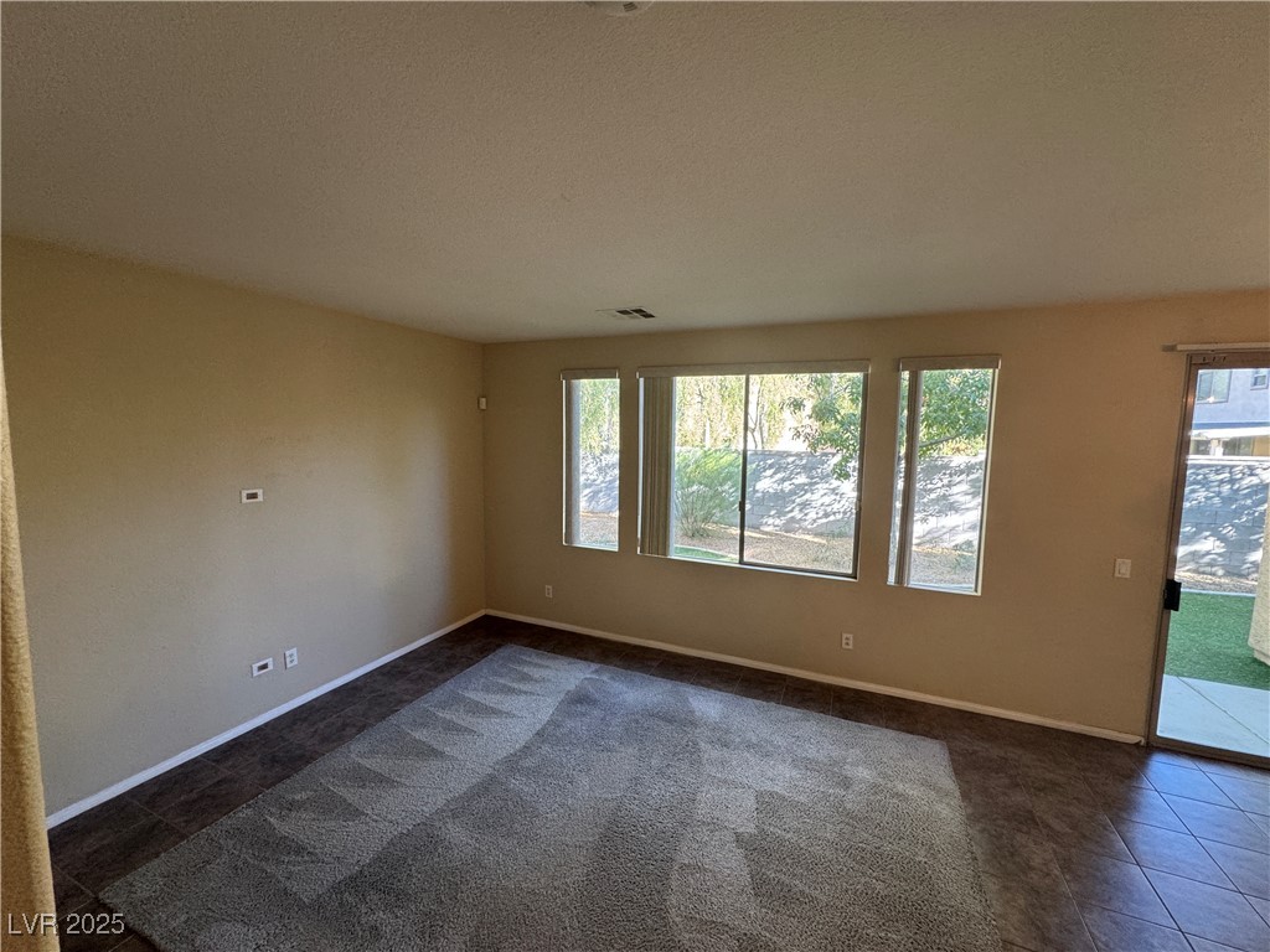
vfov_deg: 85.7
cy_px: 476
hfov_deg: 102.1
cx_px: 635
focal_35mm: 14
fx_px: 514
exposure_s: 1/120
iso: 160
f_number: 2.2
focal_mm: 2.22
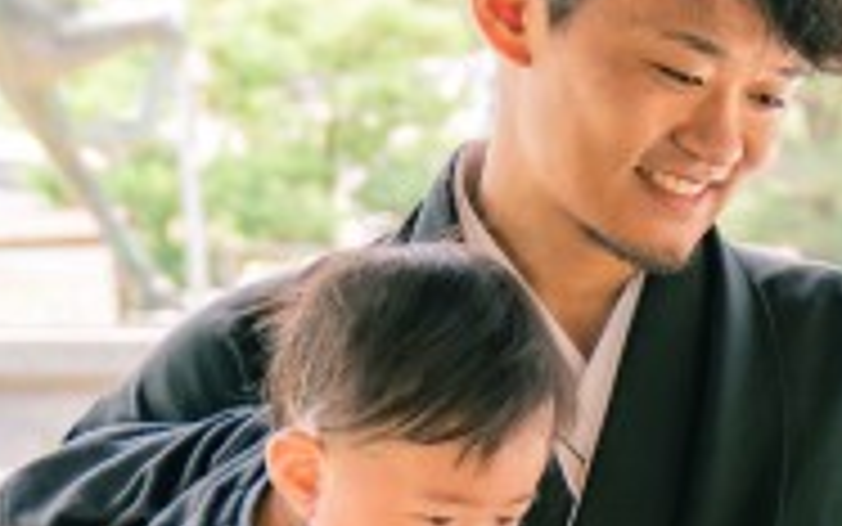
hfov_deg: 13.7
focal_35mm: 135
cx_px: 1540
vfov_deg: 9.1
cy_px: 1050
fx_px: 3099
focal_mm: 31
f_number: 2.8
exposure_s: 1/400
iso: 160
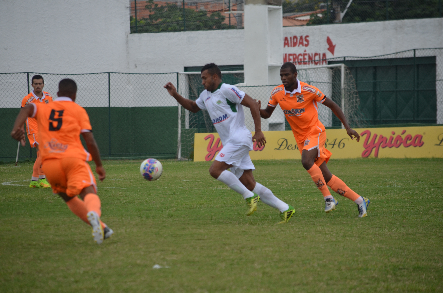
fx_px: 3408
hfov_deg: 7.4
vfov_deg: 4.9
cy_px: 146
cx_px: 222
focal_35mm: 278
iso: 280
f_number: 5
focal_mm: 185
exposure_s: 1/500
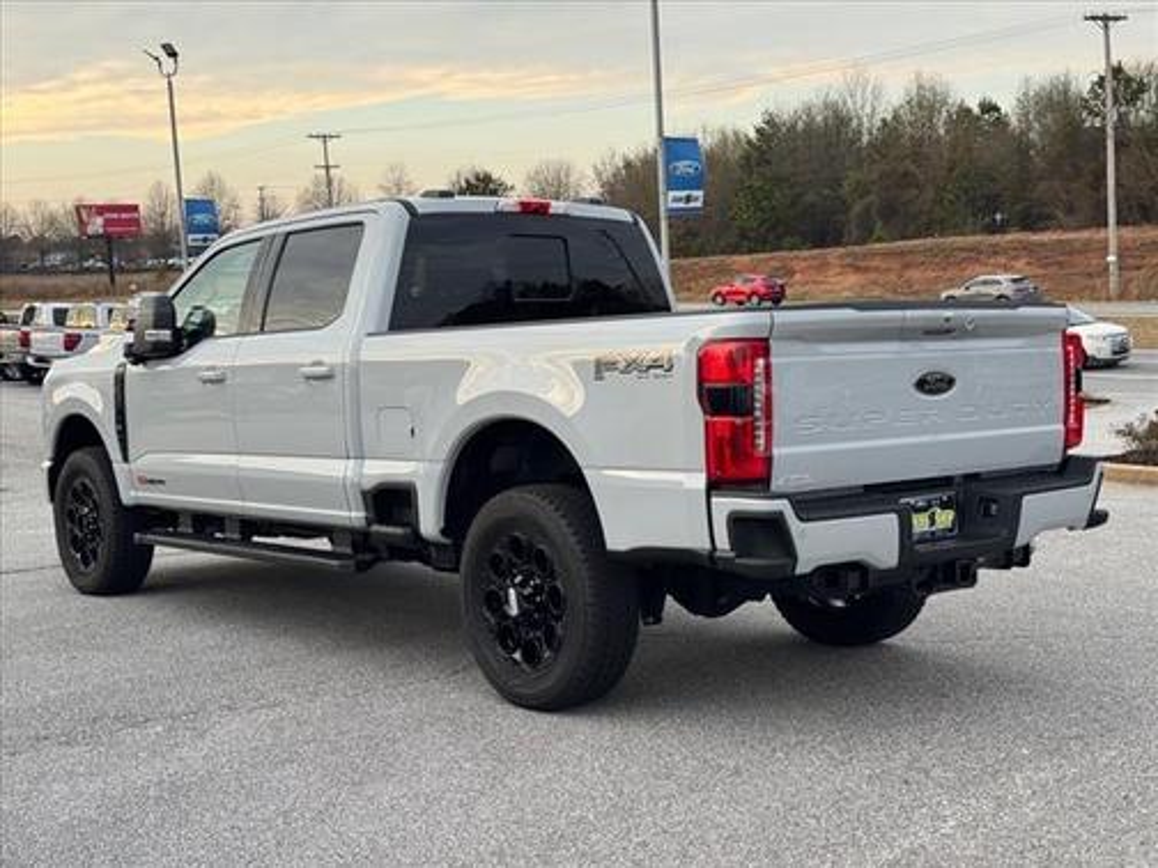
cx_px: 579
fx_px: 1606
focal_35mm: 48
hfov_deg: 39.7
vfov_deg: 30.3
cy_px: 434
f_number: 1.78
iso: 64
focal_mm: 6.76
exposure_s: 1/409
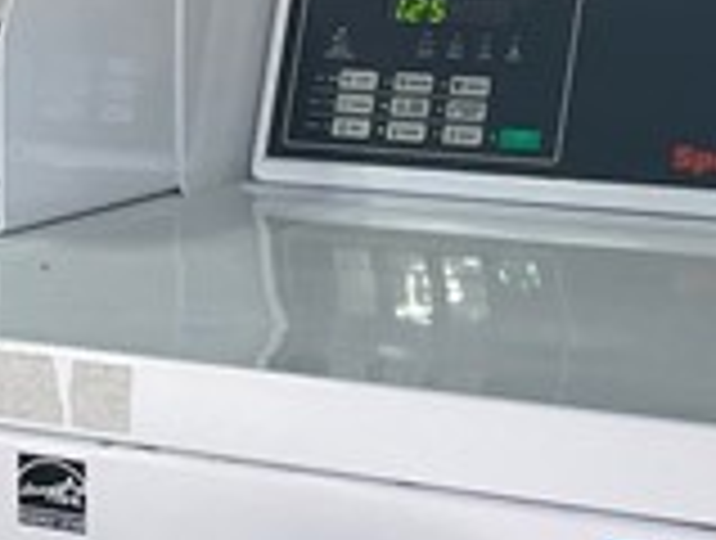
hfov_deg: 10.4
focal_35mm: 167
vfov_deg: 8.9
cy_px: 54
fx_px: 3462
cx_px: -901
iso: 64
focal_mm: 4.2
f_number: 1.6
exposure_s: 1/121
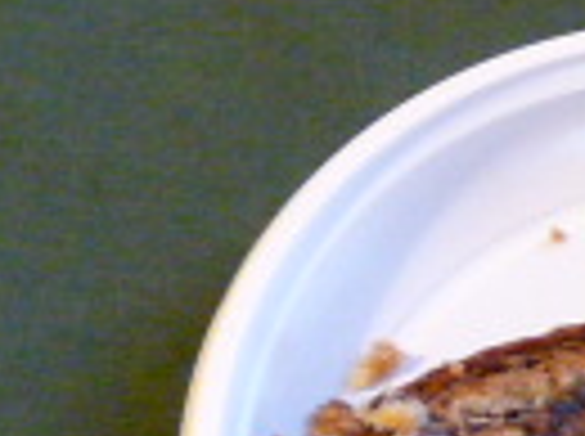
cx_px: 1174
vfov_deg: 11.1
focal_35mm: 133
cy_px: 315
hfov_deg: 12.9
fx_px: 2244
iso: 800
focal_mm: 4.8
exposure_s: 1/8
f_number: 2.8
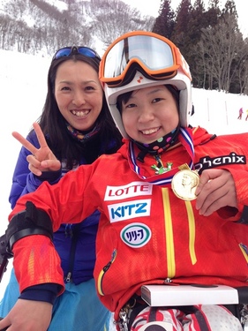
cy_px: 166
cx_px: 124
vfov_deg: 55.4
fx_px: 315
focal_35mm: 33
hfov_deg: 42.9
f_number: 2.4
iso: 50
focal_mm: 4.13
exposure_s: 1/420
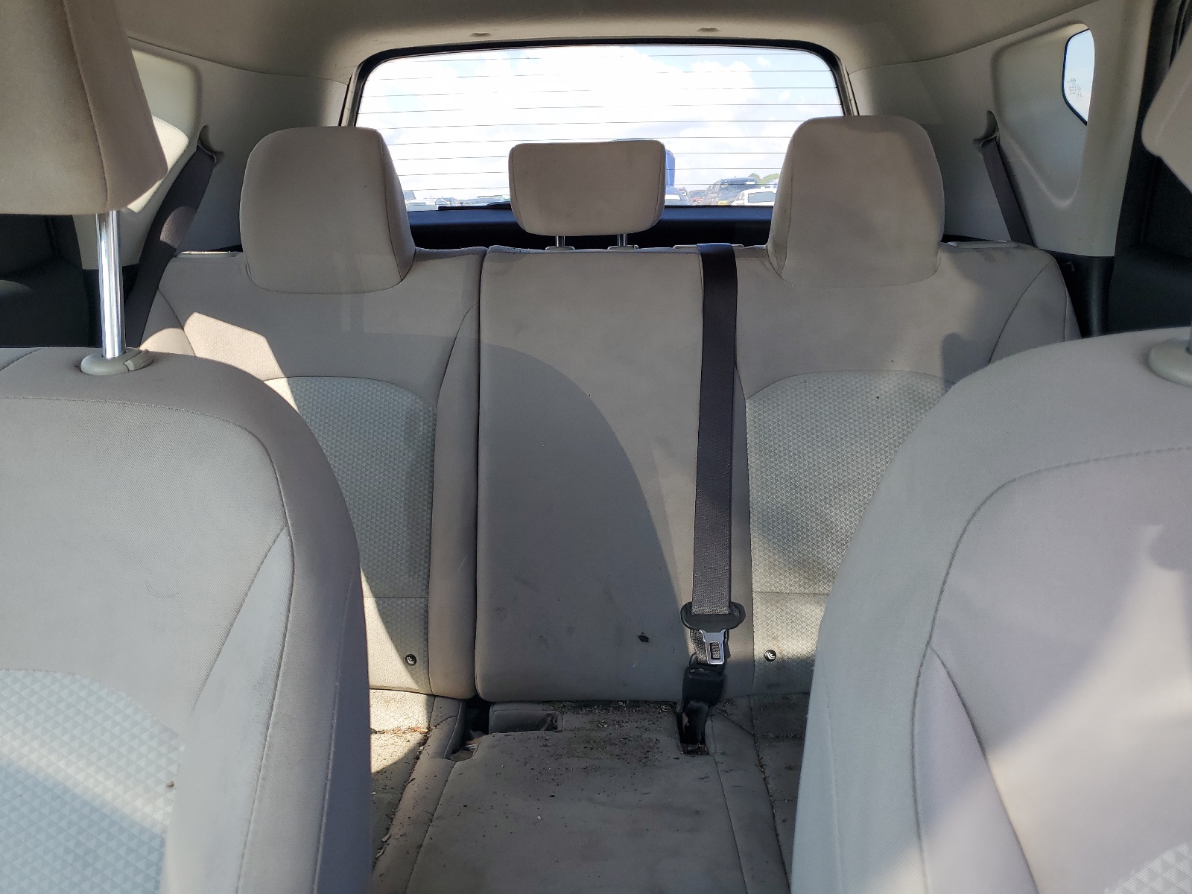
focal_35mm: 26
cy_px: 447
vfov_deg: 53.1
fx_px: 895
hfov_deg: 67.3
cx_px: 596
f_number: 1.5
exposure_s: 1/303
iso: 50
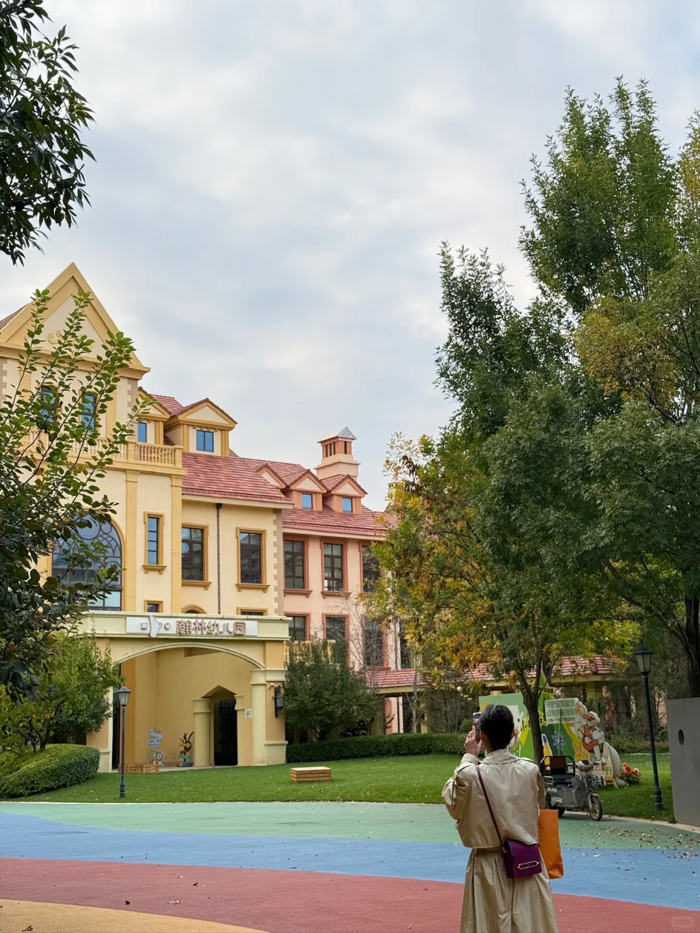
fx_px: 1294
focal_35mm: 48
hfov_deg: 30.3
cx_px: 350
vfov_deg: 39.7
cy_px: 466
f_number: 1.78
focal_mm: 6.76
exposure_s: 1/669
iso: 64
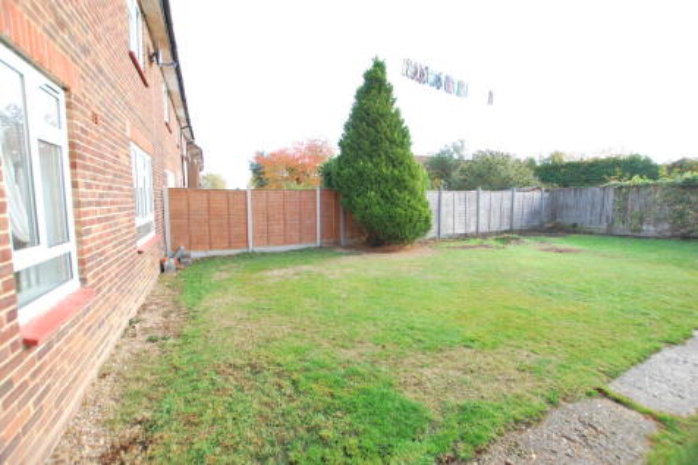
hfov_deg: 100.4
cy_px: 232
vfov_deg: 77.3
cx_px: 349
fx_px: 291
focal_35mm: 15
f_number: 4
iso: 100
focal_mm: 10
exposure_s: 1/60
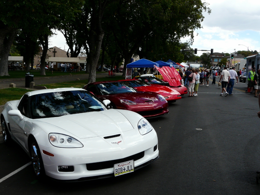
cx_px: 130
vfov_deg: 38.7
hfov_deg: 50.1
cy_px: 98
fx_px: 278
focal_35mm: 37
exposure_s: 1/200
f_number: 5
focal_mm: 6
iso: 100
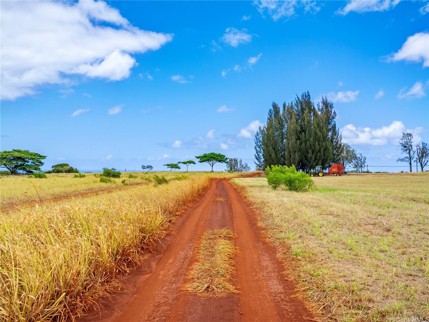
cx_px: 214
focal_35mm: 32
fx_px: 397
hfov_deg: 56.8
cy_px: 161
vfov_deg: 44.2
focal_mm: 16
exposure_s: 1/8000
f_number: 3.1
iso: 125
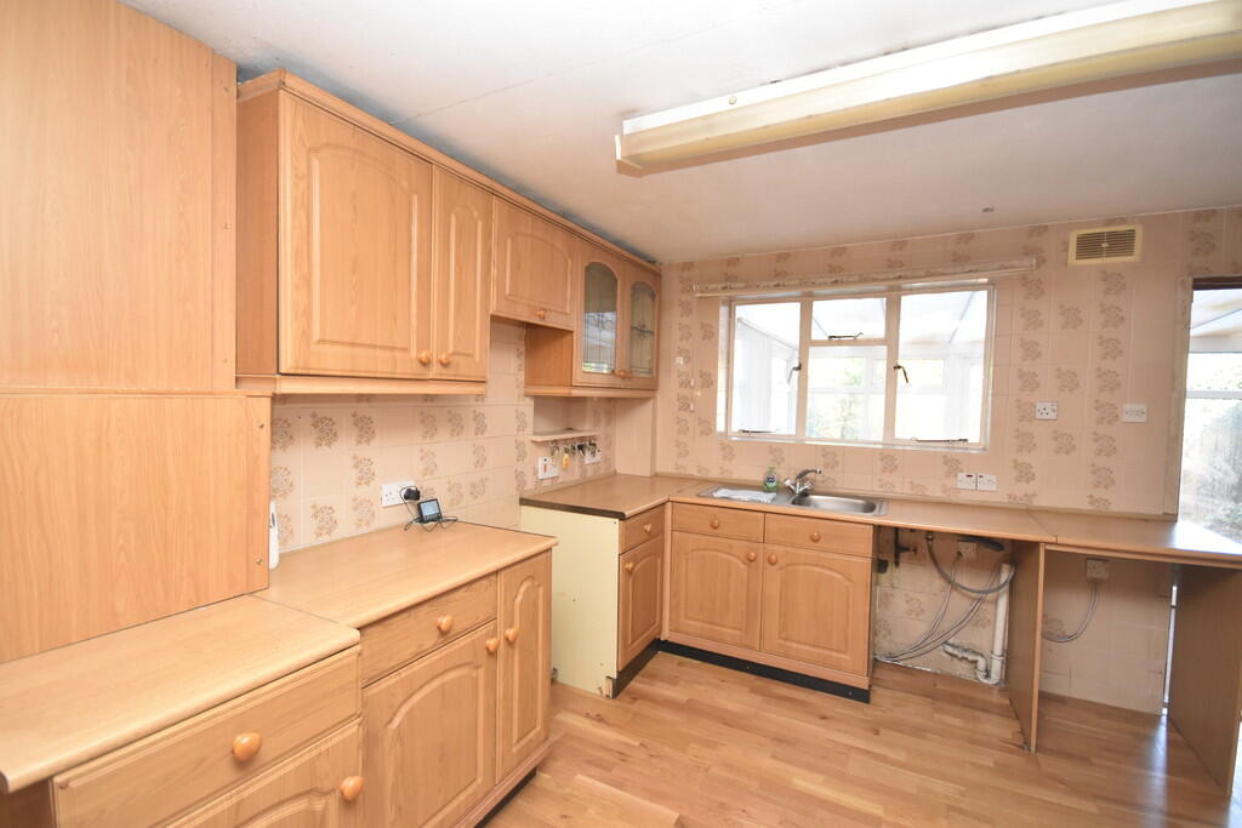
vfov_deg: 77.3
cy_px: 414
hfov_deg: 100.4
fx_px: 518
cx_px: 621
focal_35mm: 15
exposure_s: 1/80
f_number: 4
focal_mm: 10
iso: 1600
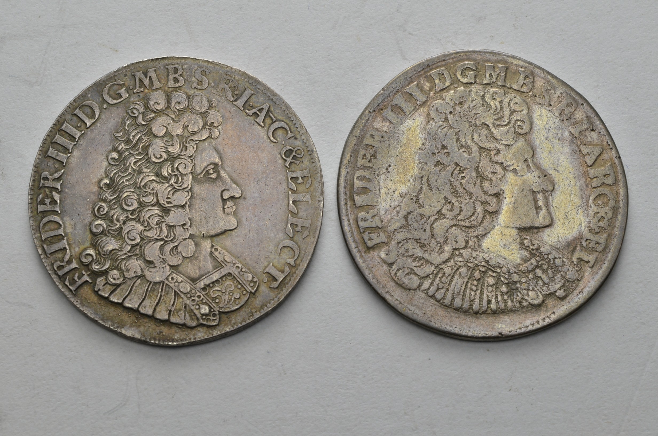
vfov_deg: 16.5
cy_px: 218
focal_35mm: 82
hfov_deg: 24.7
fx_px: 1505
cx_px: 329
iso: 400
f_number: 14
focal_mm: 55
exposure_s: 1/250
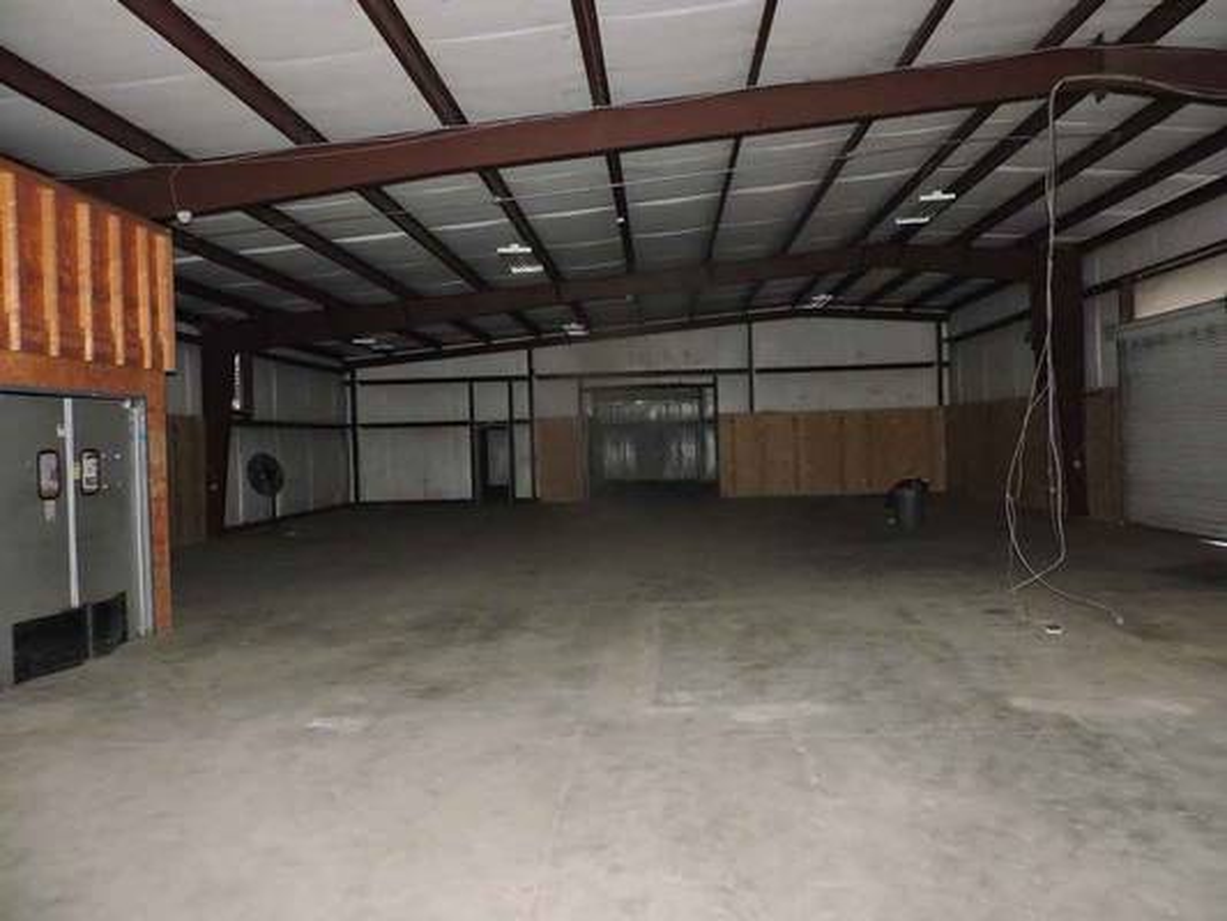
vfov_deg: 56.8
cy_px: 460
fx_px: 851
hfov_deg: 71.6
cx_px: 614
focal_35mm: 24
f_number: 3
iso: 800
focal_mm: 4.3
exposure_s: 1/30
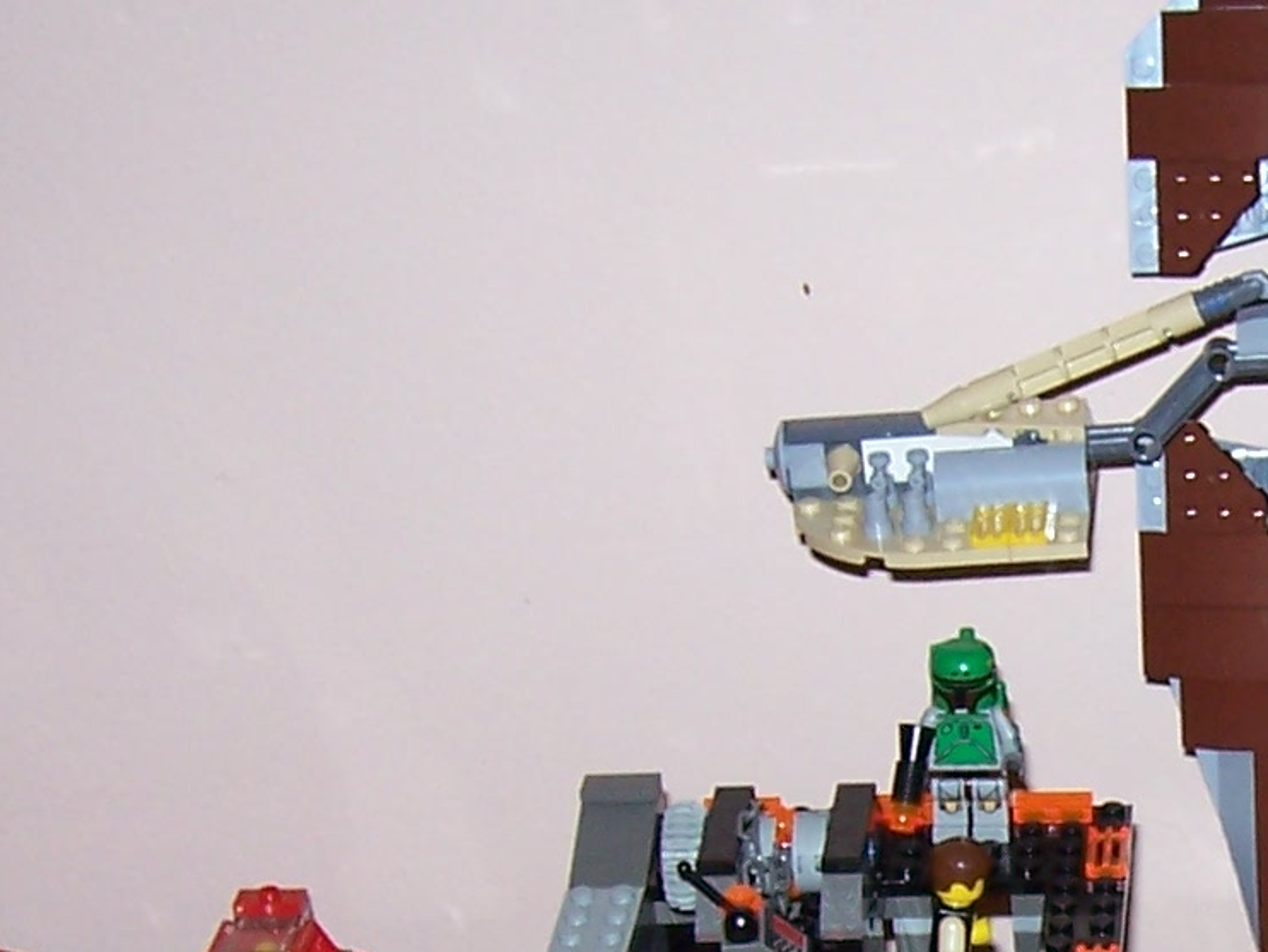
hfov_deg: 16.2
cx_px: 1391
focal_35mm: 118
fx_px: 4324
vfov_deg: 12.4
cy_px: 1022
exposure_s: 1/60
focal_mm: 5.6
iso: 80
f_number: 2.7
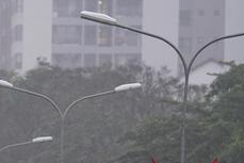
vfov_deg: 2.2
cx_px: -85
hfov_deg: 3.3
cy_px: 212
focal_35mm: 629
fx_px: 4266
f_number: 2.8
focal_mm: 200
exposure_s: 1/1250
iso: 3200
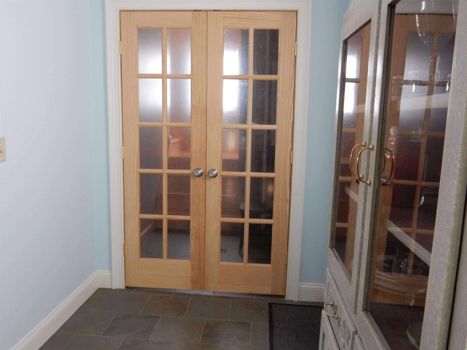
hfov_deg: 60.0
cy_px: 175
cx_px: 234
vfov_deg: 46.8
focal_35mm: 30
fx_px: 405
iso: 400
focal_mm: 5.4
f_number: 4
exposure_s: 1/13
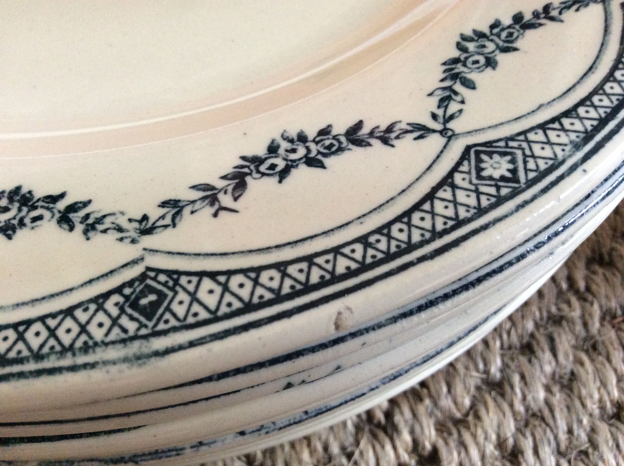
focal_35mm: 32
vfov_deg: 44.1
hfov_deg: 56.9
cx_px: 312
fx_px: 576
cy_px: 233
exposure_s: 1/25
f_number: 2.4
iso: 250
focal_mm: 3.3
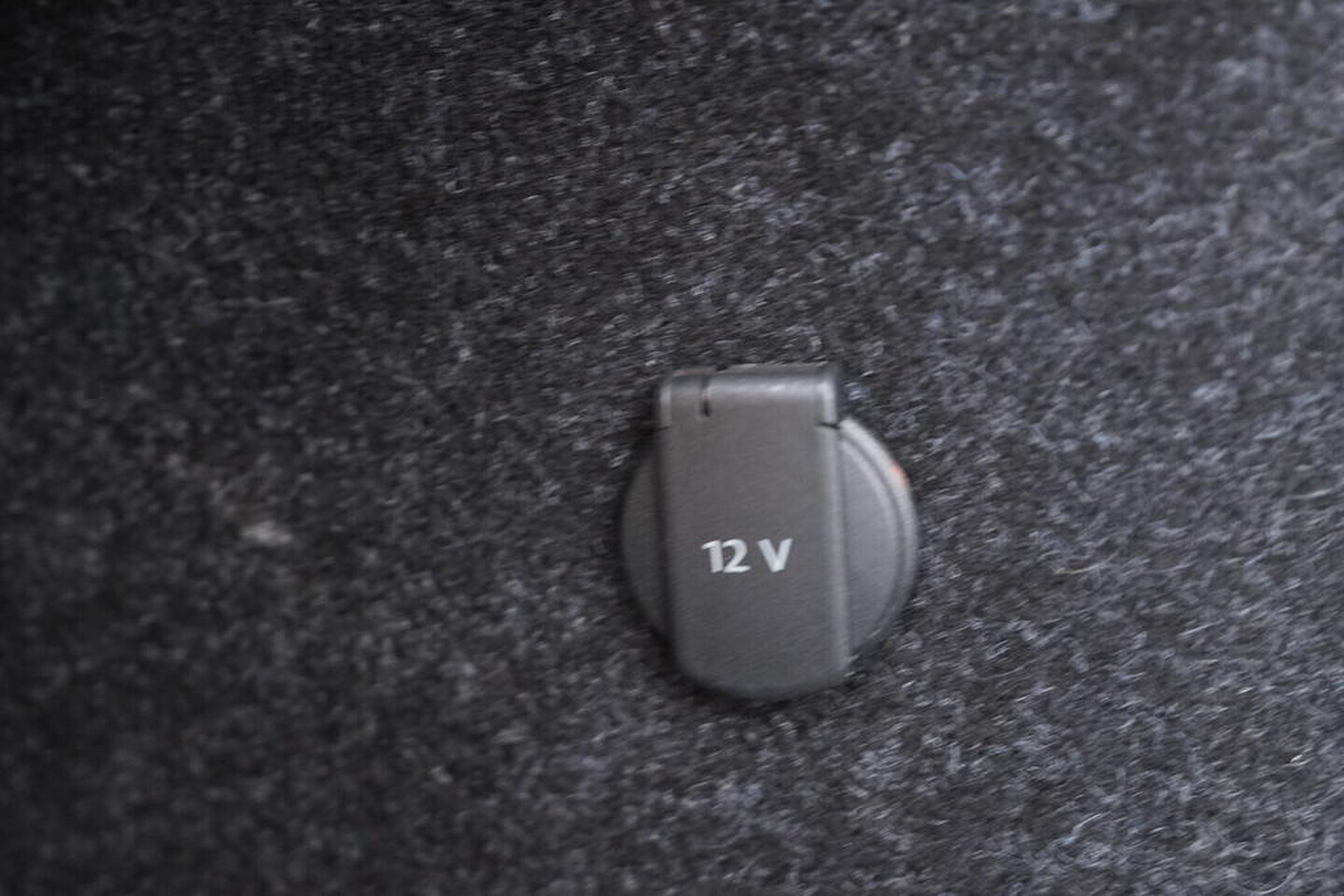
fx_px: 1344
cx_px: 672
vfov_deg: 36.9
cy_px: 448
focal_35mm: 36
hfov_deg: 53.1
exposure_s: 1/40
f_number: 2.8
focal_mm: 24
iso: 1600
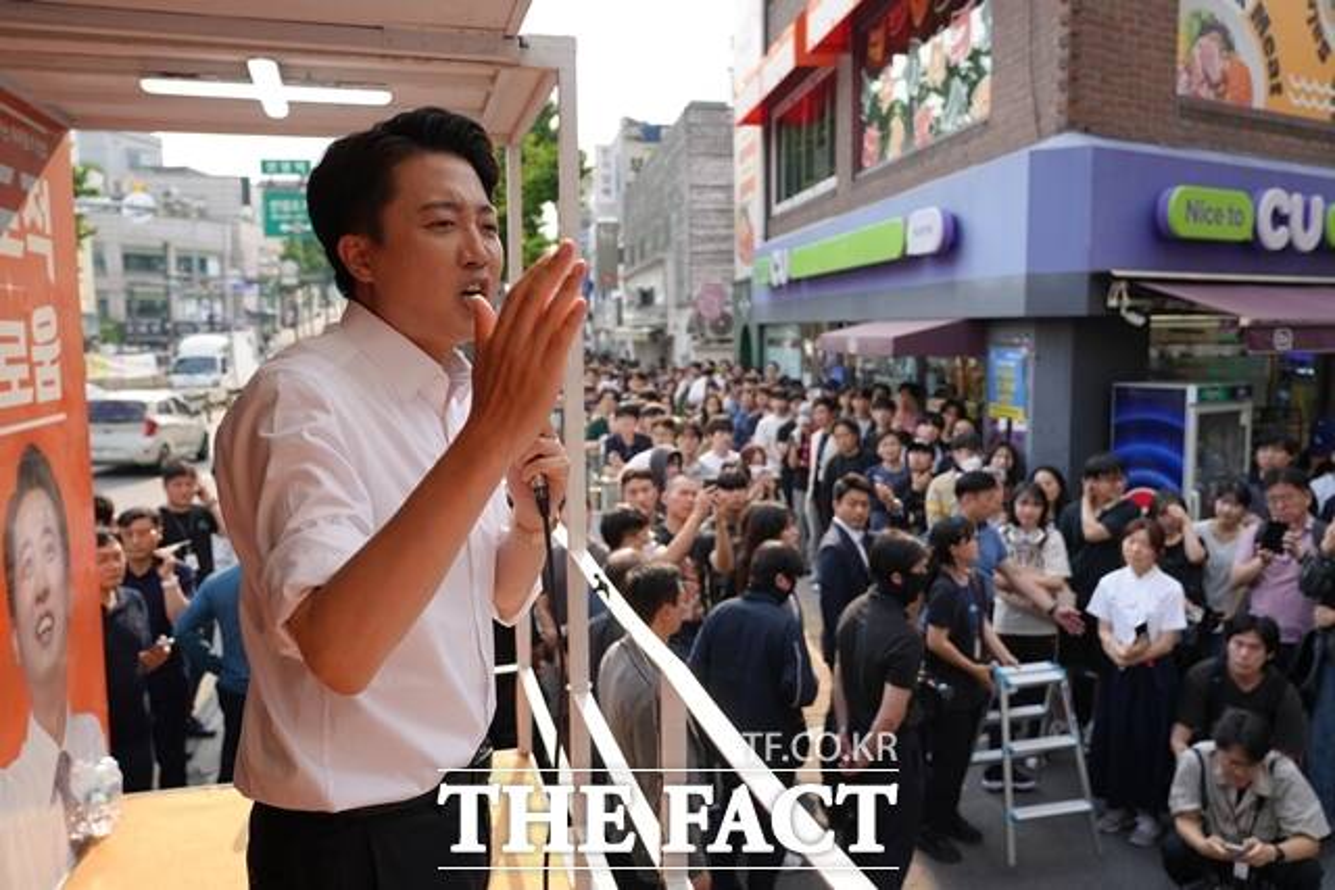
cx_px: 668
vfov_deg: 49.6
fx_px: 964
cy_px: 445
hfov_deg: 69.4
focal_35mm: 26
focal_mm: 26
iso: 100
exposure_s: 1/323
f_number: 4.5
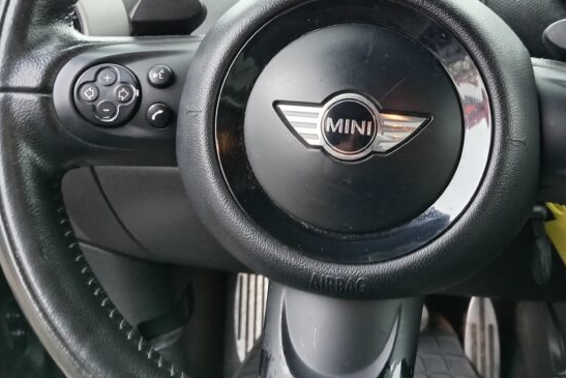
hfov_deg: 50.2
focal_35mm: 38
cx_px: 354
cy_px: 114
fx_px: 598
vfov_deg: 34.6
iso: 924
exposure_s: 1/20
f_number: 1.8
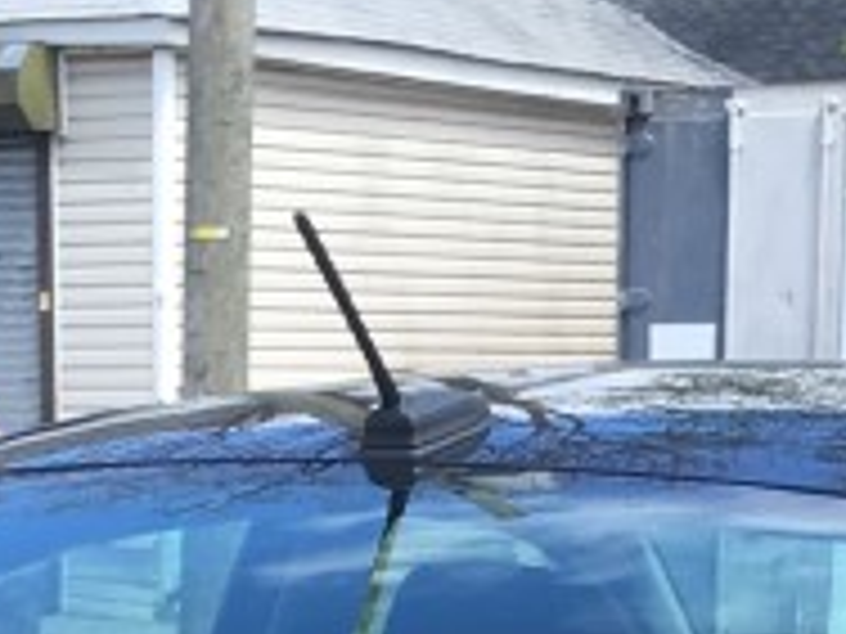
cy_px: 1583
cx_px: 369
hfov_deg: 12.5
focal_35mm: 158
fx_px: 3861
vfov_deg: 8.5
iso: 25
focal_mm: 4.15
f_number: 2.2
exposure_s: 1/490
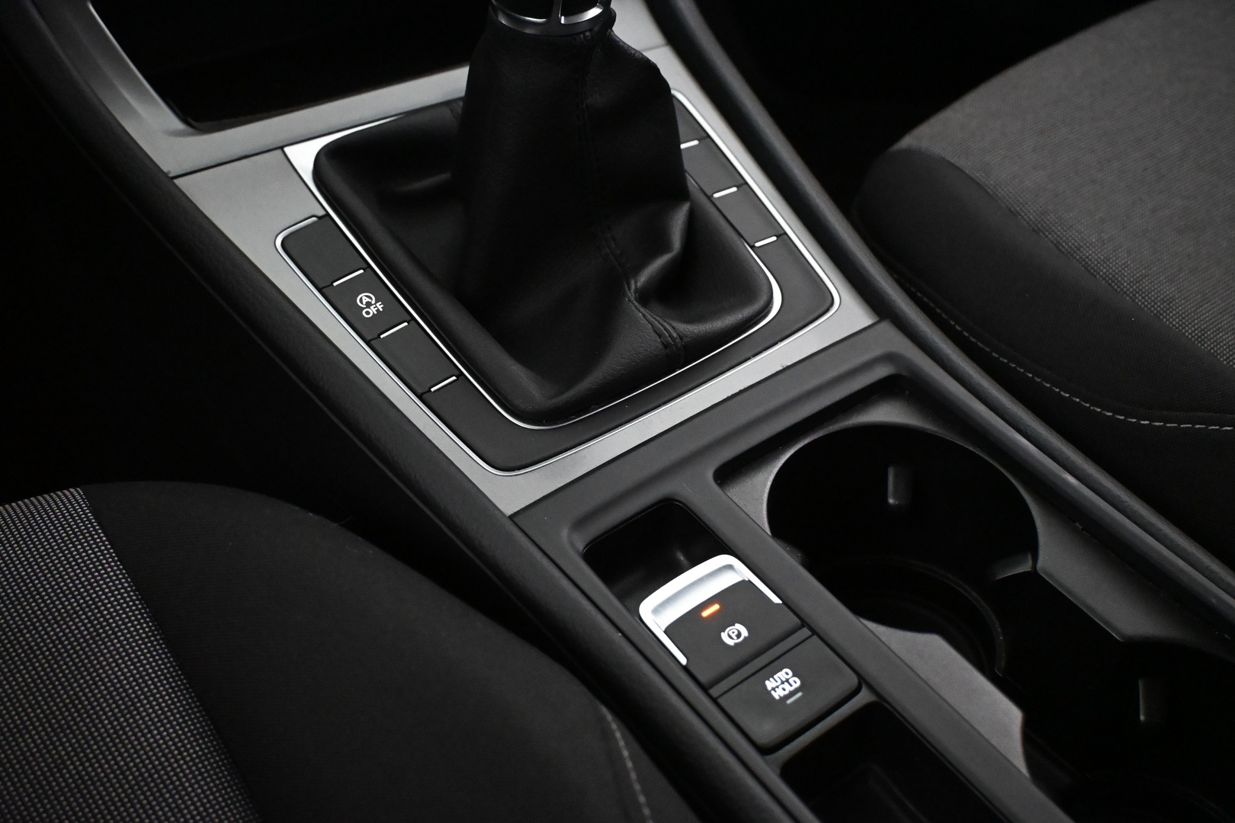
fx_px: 1338
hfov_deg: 49.6
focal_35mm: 39
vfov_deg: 34.2
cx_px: 618
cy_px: 412
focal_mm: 26
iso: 8000
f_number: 4.5
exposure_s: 1/60
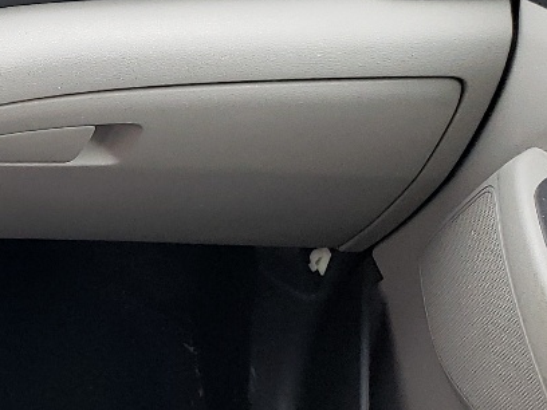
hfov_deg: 16.1
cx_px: -454
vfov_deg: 14.1
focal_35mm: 102
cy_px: 474
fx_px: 1612
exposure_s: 1/120
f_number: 1.5
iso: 83
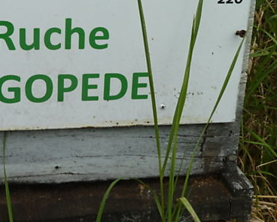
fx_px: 435
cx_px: 64
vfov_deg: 27.5
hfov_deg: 34.5
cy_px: 16
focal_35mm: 53
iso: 80
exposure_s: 1/320
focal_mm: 4.1
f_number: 4
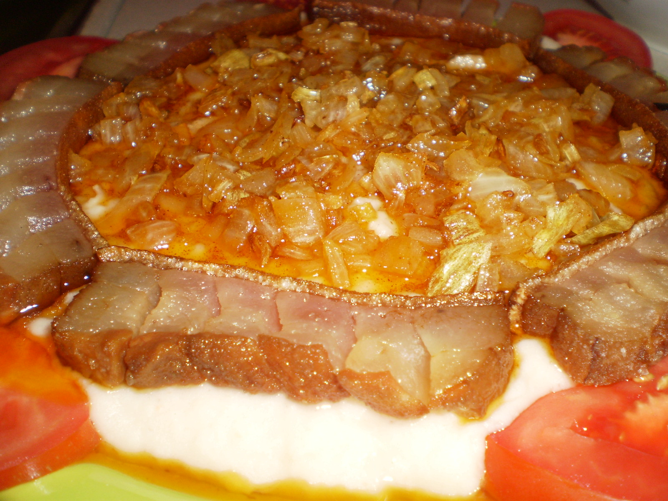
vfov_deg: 39.7
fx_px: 695
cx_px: 334
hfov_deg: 51.4
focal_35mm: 36
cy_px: 250
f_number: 3.1
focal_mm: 6.3
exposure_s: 1/30
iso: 125
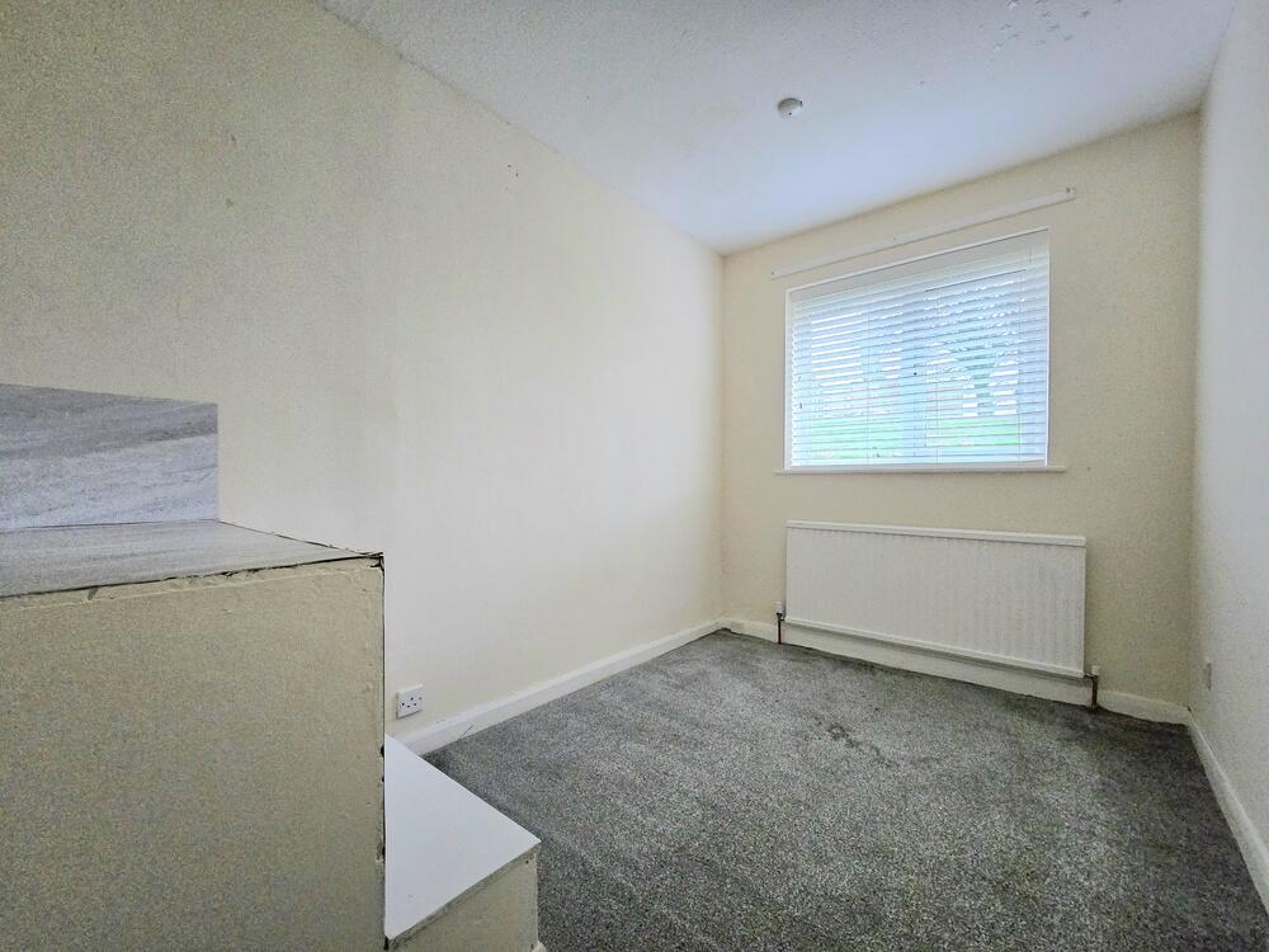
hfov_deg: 106.2
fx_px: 477
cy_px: 476
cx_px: 634
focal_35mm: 13
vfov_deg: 89.9
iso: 640
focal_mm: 2.2
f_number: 2.2
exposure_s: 1/33.4
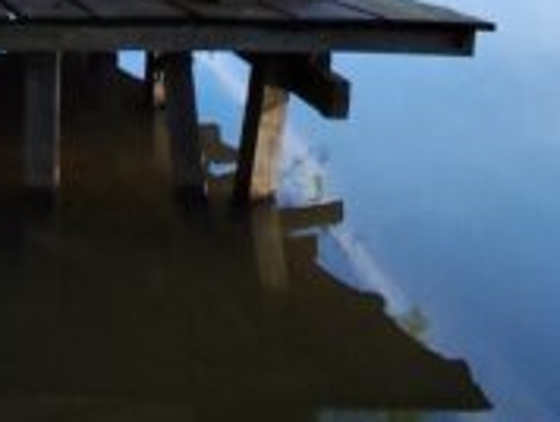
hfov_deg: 27.5
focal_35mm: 69
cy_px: -216
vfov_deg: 18.8
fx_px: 1118
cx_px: 107
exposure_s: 1/659
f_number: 2.2
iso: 50
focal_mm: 1.65
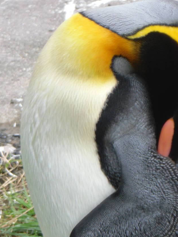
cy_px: 204
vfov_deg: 7.3
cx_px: 126
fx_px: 1851
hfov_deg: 5.5
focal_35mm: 270
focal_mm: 25.5
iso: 100
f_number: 5.9
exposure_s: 1/79
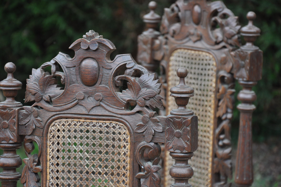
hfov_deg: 13.1
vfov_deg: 8.7
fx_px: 1228
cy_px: 94
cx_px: 140
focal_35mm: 158
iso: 400
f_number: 5.6
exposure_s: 1/125
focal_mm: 105
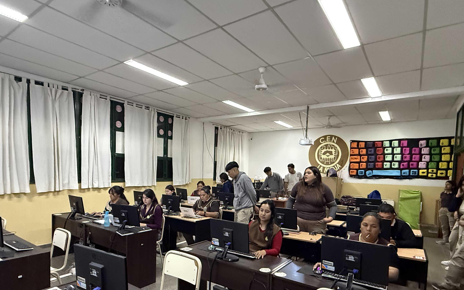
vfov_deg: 56.4
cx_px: 233
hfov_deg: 82.3
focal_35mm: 21
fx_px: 266
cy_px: 187
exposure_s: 1/60
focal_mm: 2.22
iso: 1000
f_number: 2.2
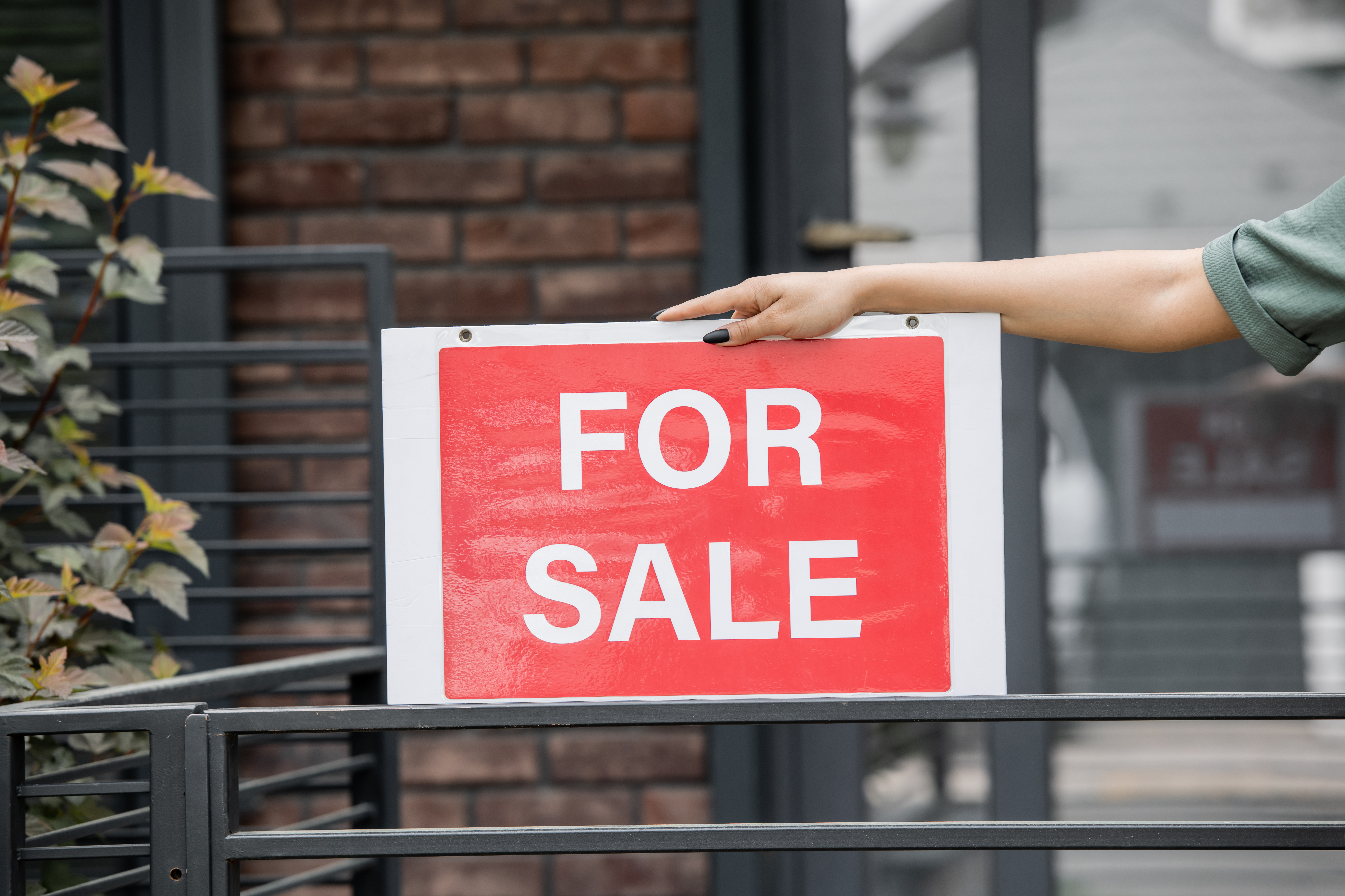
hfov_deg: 13.2
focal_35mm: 155
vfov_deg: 8.9
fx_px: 5791
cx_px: 672
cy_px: 448
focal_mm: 155
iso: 160
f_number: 5
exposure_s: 1/160
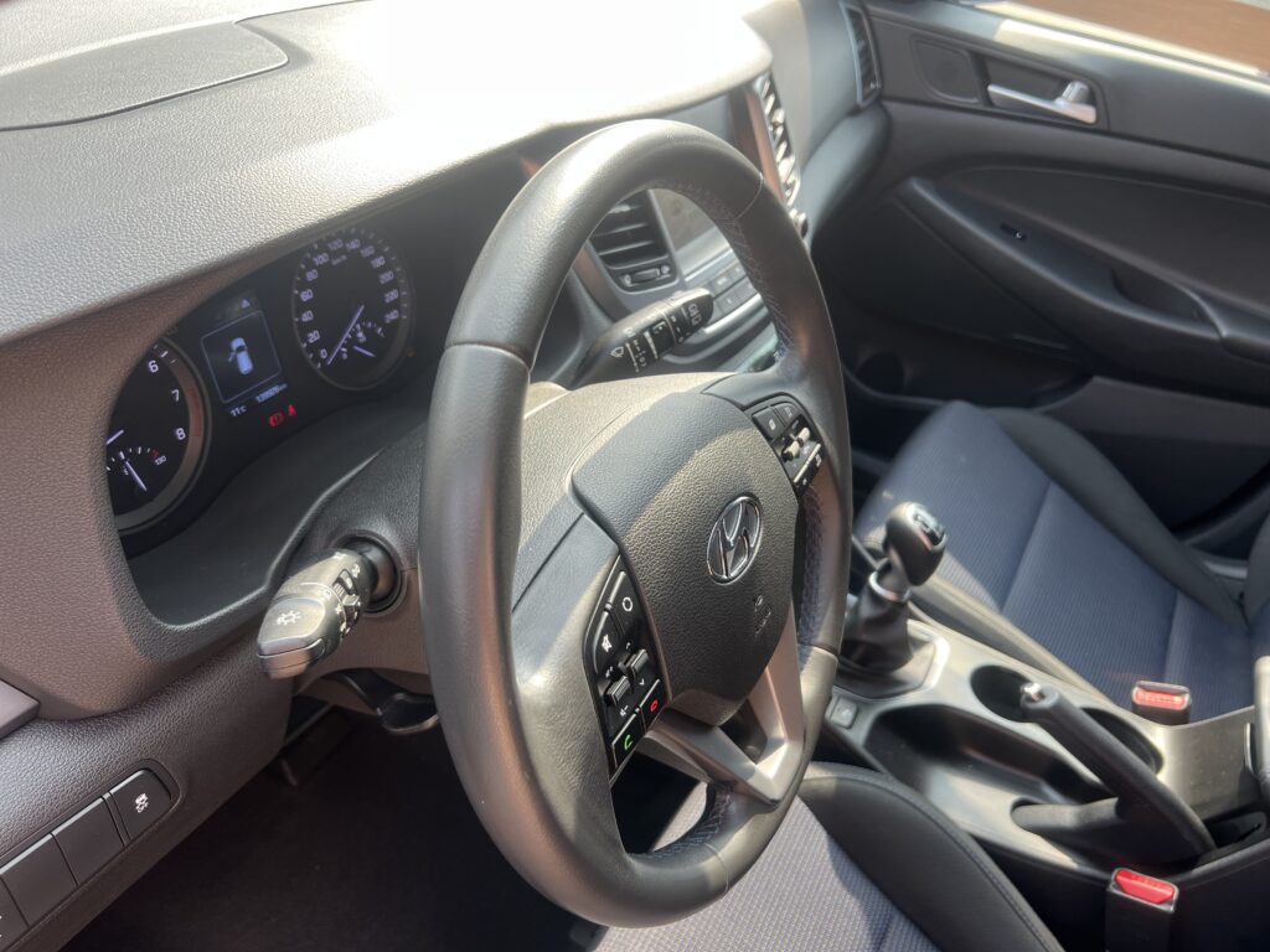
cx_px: 635
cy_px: 476
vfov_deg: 53.1
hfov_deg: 67.3
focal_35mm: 26
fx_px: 954
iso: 32
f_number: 1.5
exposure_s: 1/131
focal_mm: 5.7
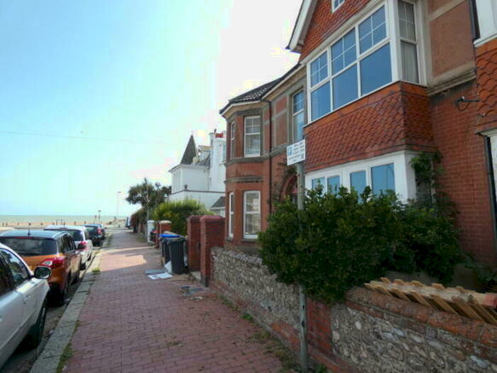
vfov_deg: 66.0
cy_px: 186
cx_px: 248
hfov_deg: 81.7
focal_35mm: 20
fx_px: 287
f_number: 2.8
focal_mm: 3.6
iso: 80
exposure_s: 1/800
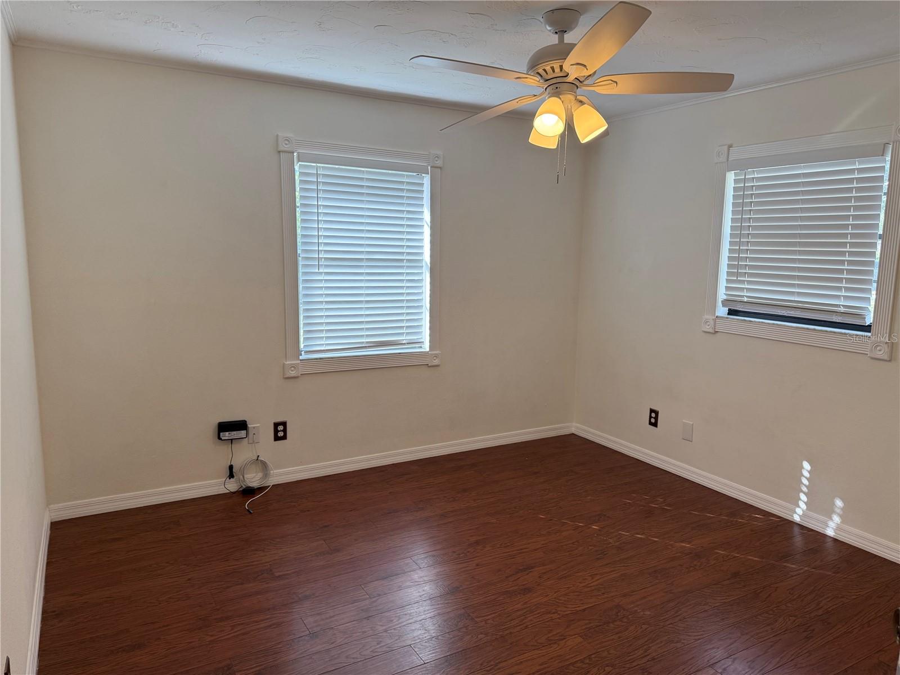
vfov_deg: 56.8
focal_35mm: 24
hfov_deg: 71.6
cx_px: 450
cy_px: 338
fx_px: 624
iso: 125
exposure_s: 1/226
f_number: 1.78
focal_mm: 6.76
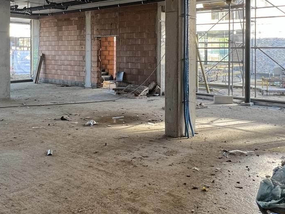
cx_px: 101
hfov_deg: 50.6
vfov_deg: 38.8
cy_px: 58
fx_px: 296
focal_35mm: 36
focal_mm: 1.57
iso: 64
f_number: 1.8
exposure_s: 1/99
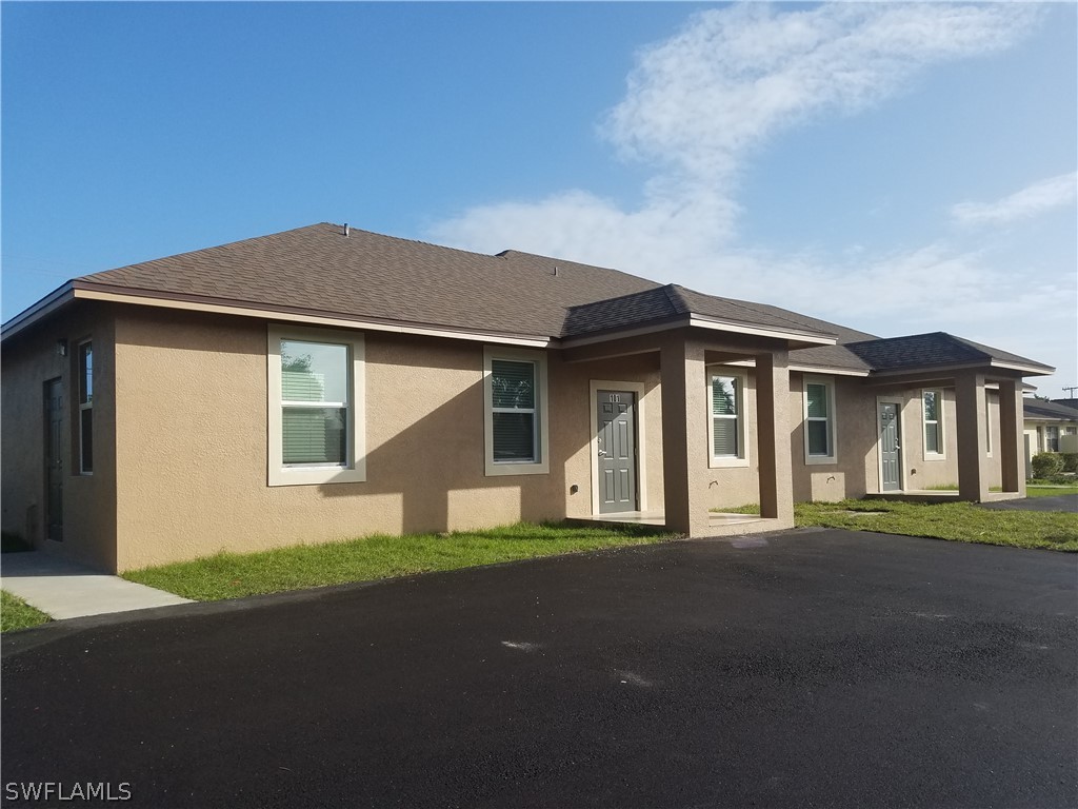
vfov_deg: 53.1
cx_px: 539
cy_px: 404
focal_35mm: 26
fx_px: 810
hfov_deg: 67.3
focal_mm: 4.2
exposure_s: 1/2536
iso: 50
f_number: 1.7
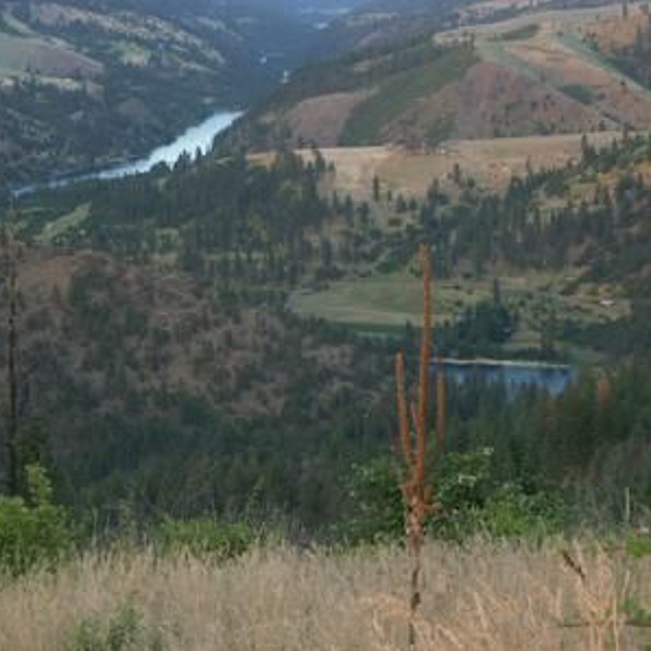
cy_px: 326
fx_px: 2021
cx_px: 267
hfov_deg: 18.3
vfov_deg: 18.3
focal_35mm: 95
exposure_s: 1/250
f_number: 3.2
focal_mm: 19.82
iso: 200
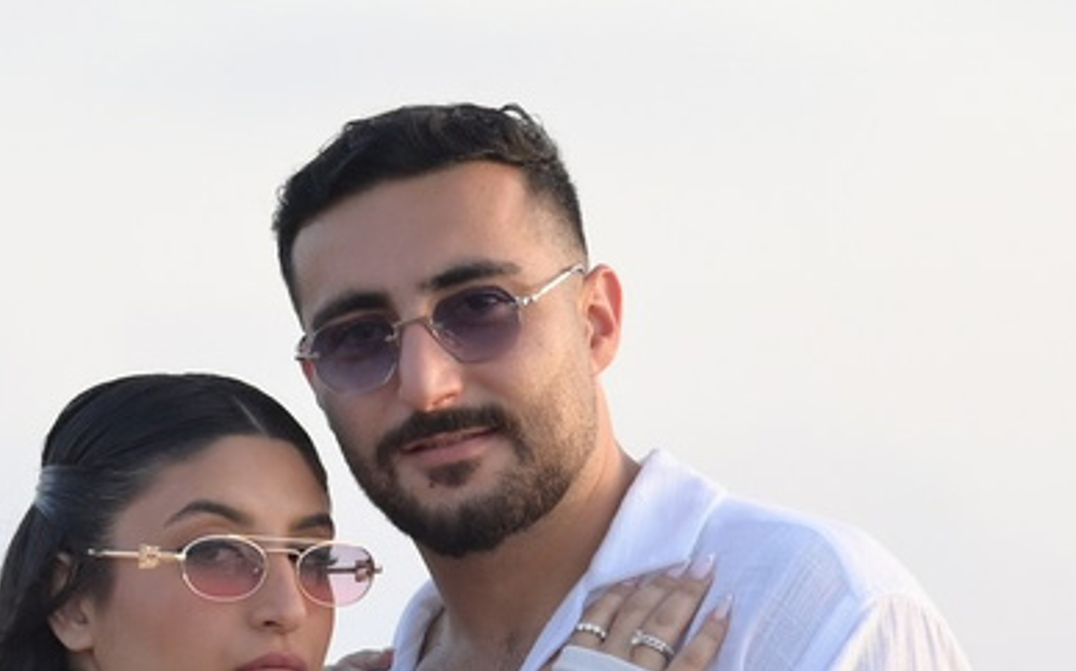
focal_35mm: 572
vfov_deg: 2.3
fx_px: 16764
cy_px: 1097
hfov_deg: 3.7
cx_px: 424
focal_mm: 85
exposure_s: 1/1000
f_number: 2.5
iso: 200
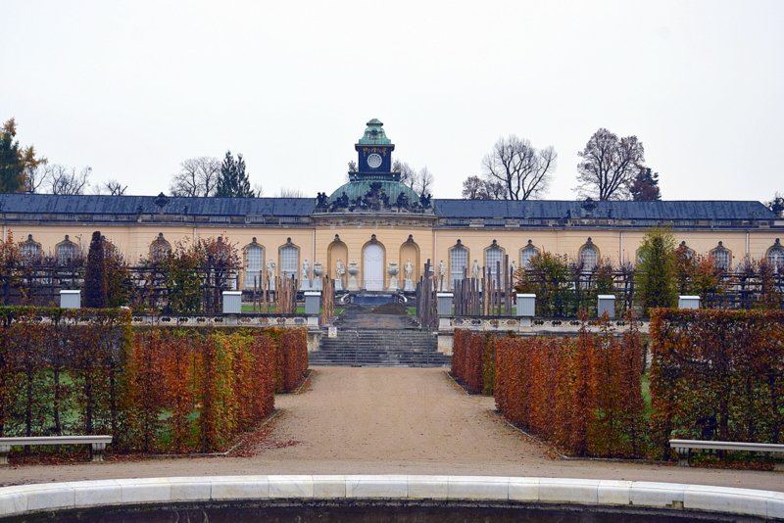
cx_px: 392
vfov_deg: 18.2
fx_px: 1634
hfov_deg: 27.0
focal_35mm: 75
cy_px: 262
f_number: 9
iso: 400
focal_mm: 50
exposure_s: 1/100
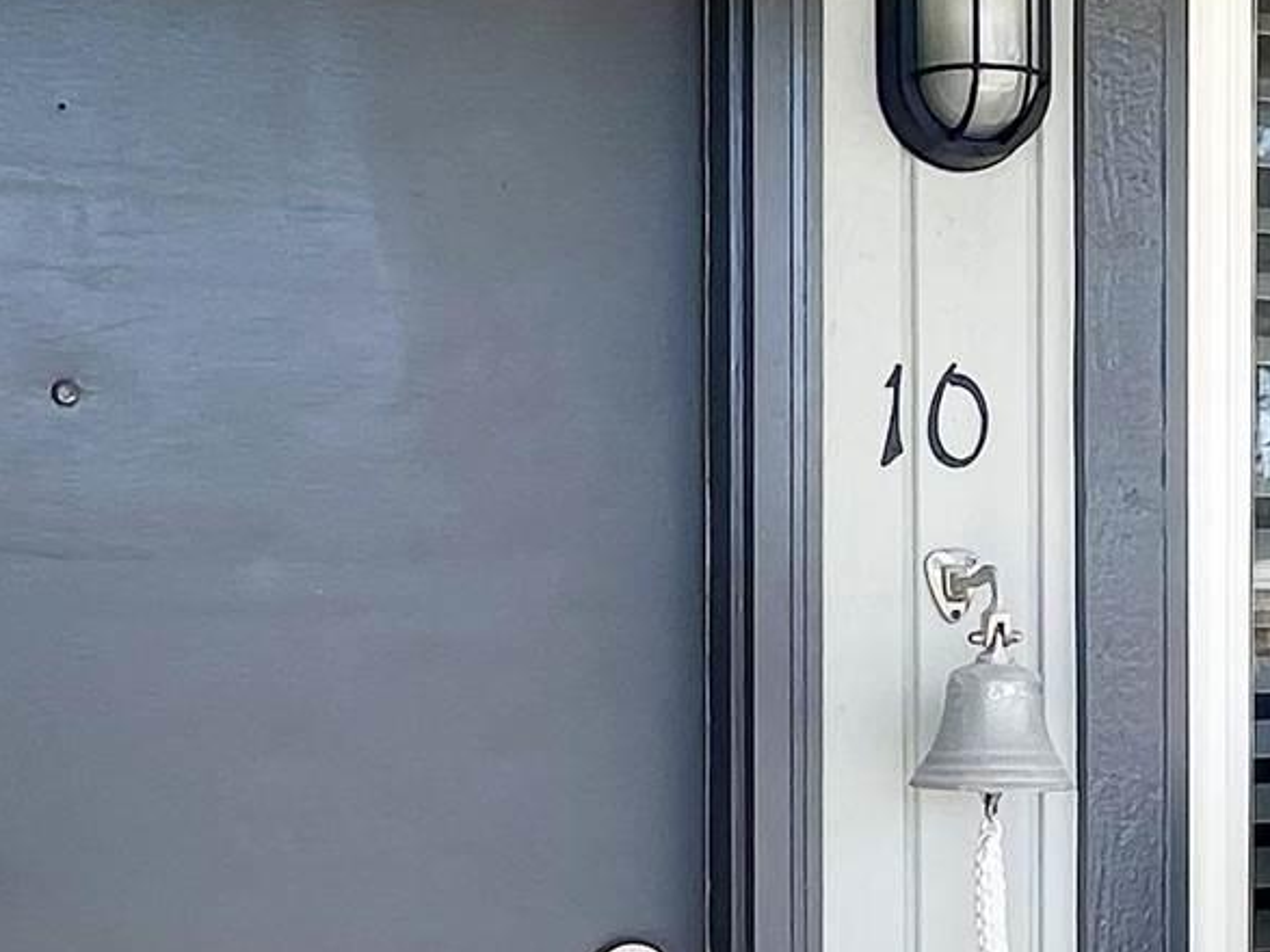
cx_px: 1274
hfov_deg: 27.0
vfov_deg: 21.4
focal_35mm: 68
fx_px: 2494
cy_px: 699
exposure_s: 1/181
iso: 32
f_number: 1.8
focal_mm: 1.57
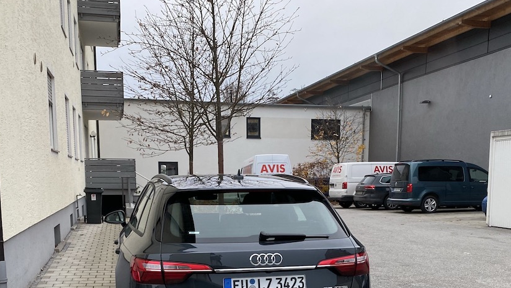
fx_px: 596
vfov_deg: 26.0
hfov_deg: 46.3
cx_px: 283
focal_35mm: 44
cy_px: 271
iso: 125
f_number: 1.8
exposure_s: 1/121
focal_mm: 4.25
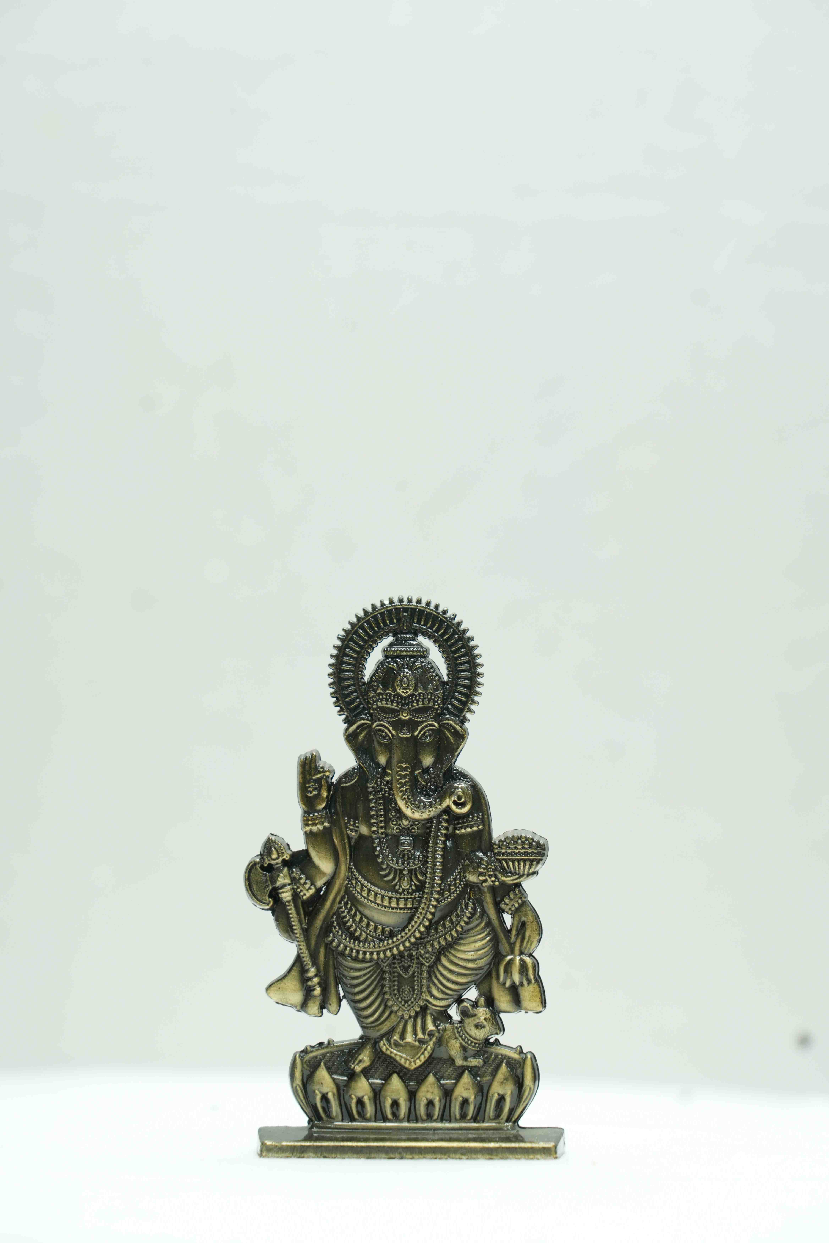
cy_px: 622
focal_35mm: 105
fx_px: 3627
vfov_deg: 19.5
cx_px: 414
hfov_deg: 13.0
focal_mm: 105
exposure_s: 1/60
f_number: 5.6
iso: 400
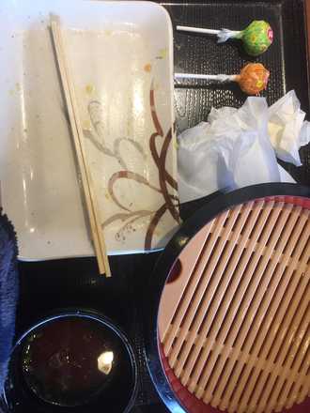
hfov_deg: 48.2
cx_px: 155
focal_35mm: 29
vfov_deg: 61.7
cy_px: 206
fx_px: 346
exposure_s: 1/30
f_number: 2.2
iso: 50
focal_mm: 4.15
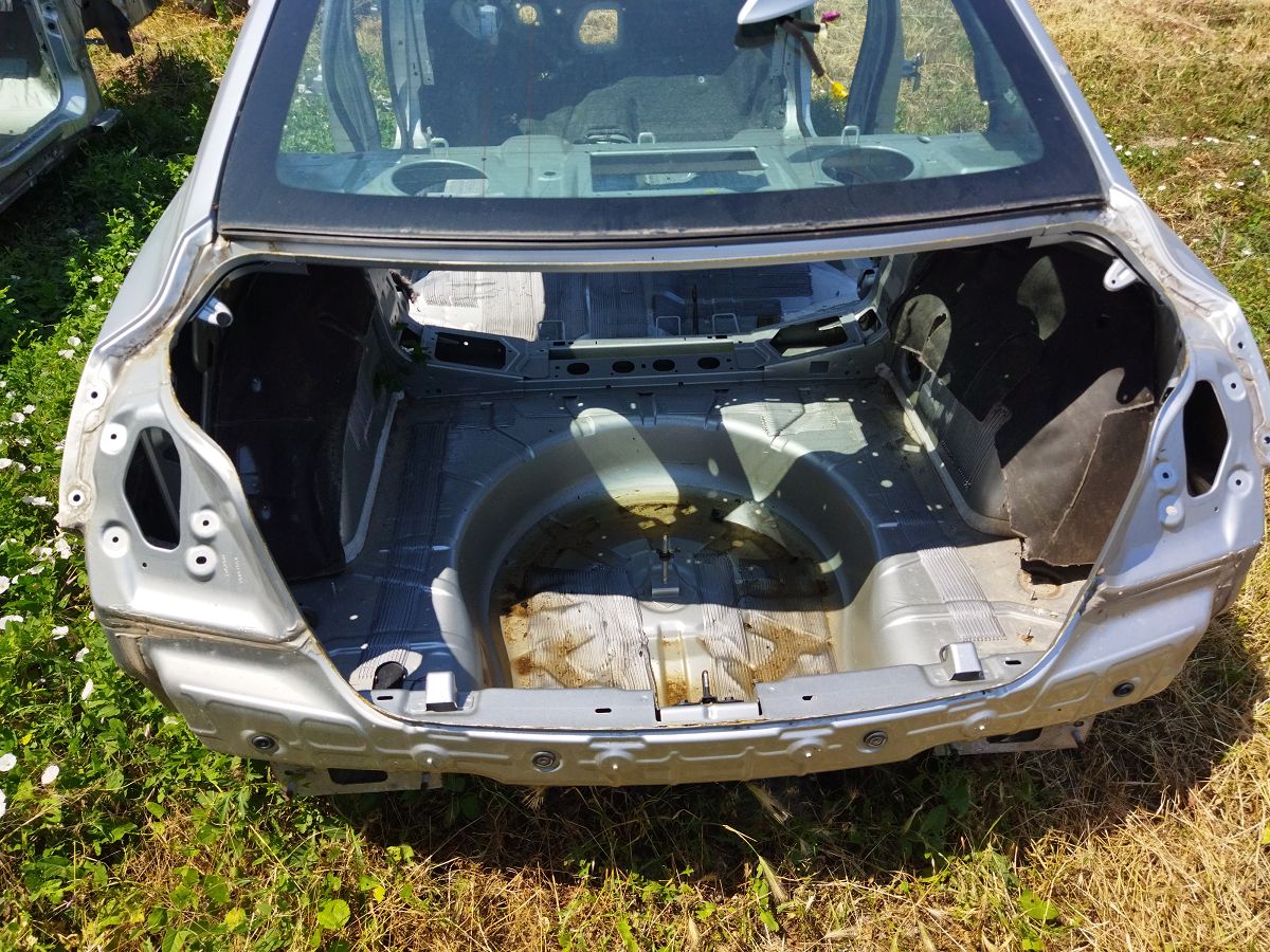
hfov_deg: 65.3
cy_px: 476
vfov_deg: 51.4
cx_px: 635
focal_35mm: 27
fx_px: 991
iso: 100
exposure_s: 1/3832
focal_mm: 4.71
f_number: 1.79
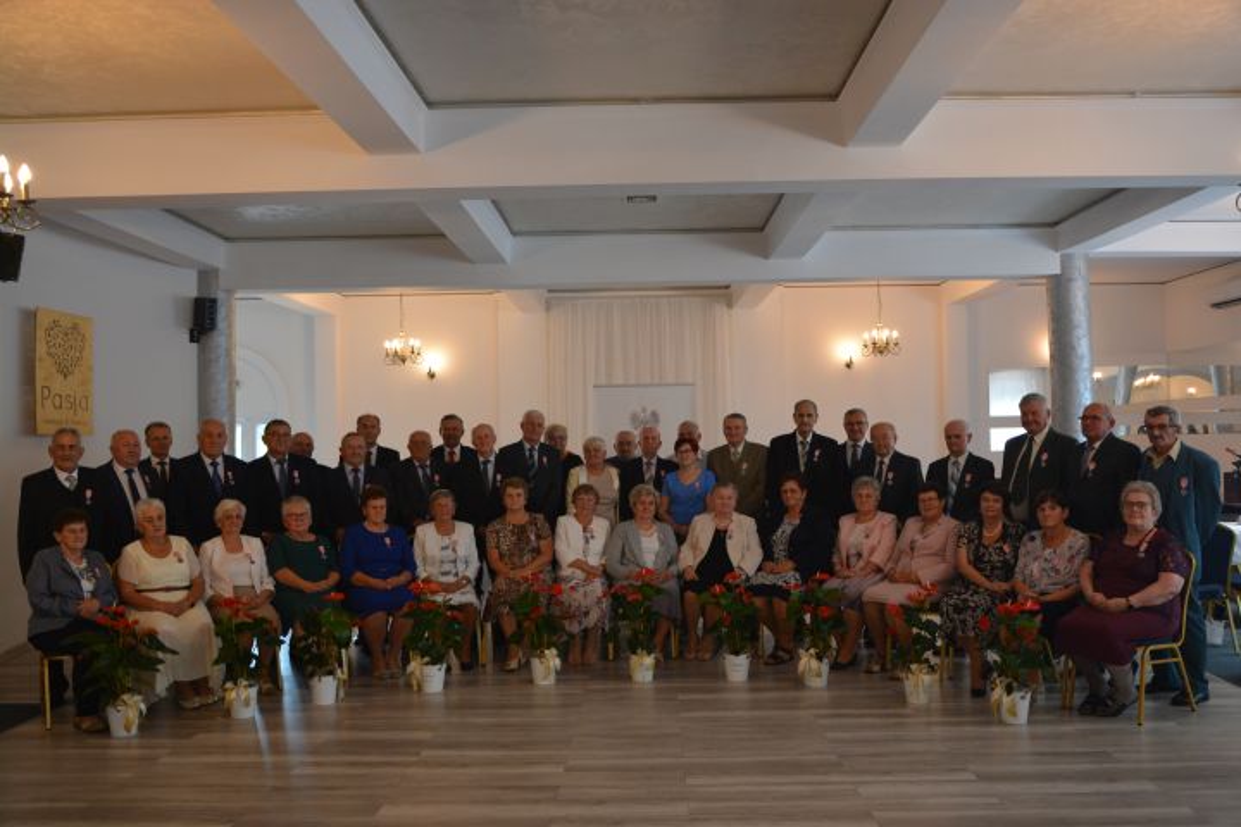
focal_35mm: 32
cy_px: 414
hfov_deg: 59.5
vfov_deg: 41.7
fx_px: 1086
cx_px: 620
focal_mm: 21
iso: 640
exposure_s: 1/60
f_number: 4
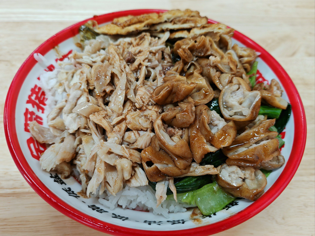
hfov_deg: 65.3
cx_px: 158
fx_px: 246
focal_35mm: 27
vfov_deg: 51.4
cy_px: 118
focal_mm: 5.52
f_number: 1.9
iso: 500
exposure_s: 1/50
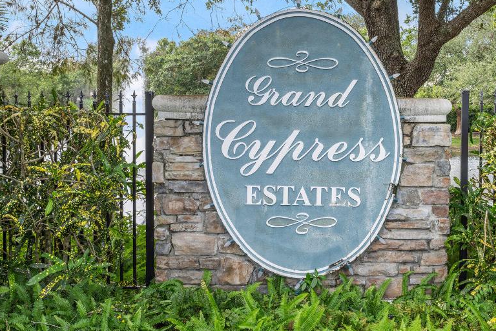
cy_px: 126
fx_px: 744
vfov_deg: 25.0
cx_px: 359
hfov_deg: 36.2
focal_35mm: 54
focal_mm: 24
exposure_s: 1/25
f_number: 7.1
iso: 125
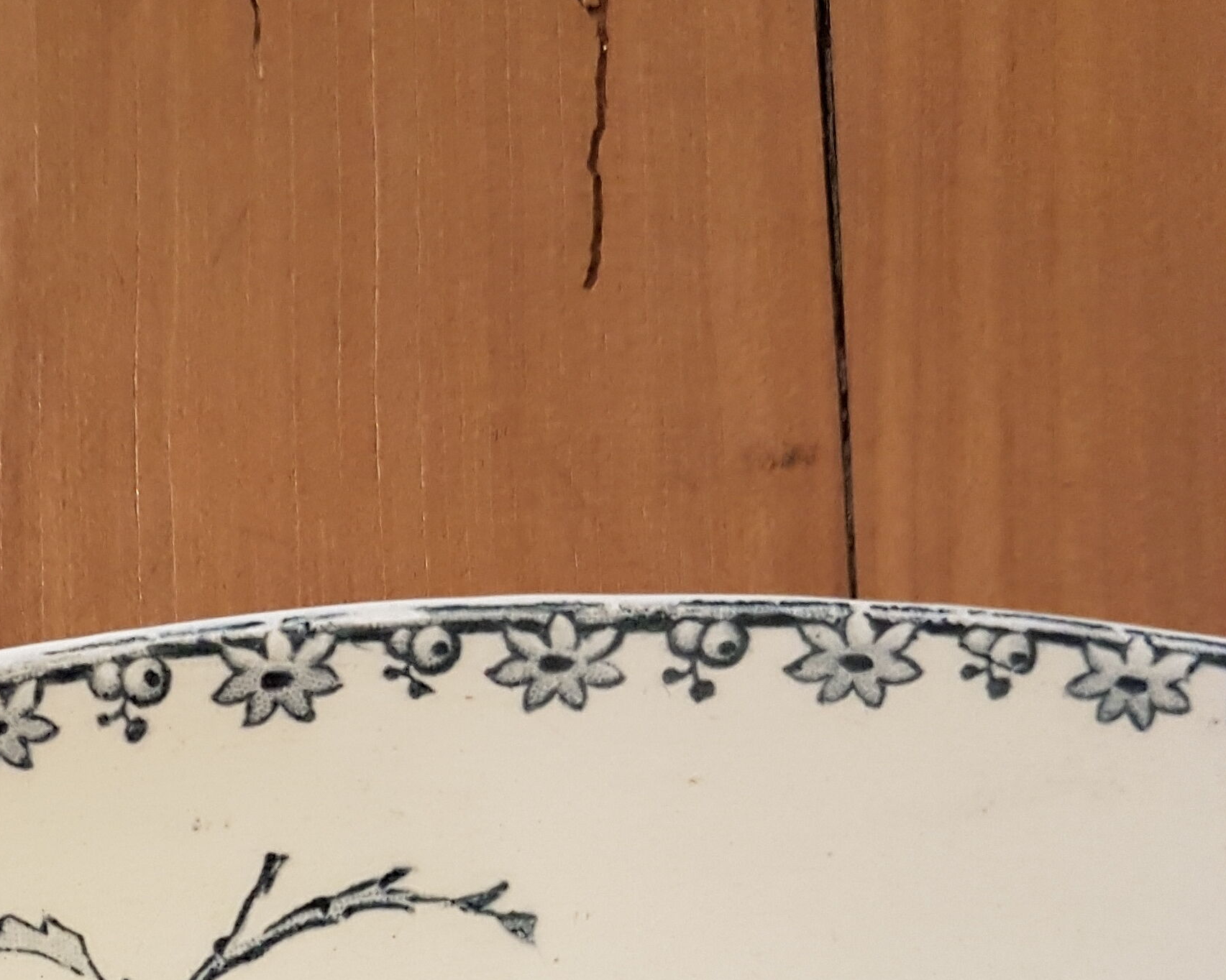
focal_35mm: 60
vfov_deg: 22.9
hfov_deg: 30.2
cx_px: 148
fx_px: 2177
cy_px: 1229
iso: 160
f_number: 1.7
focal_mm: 4.2
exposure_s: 1/25
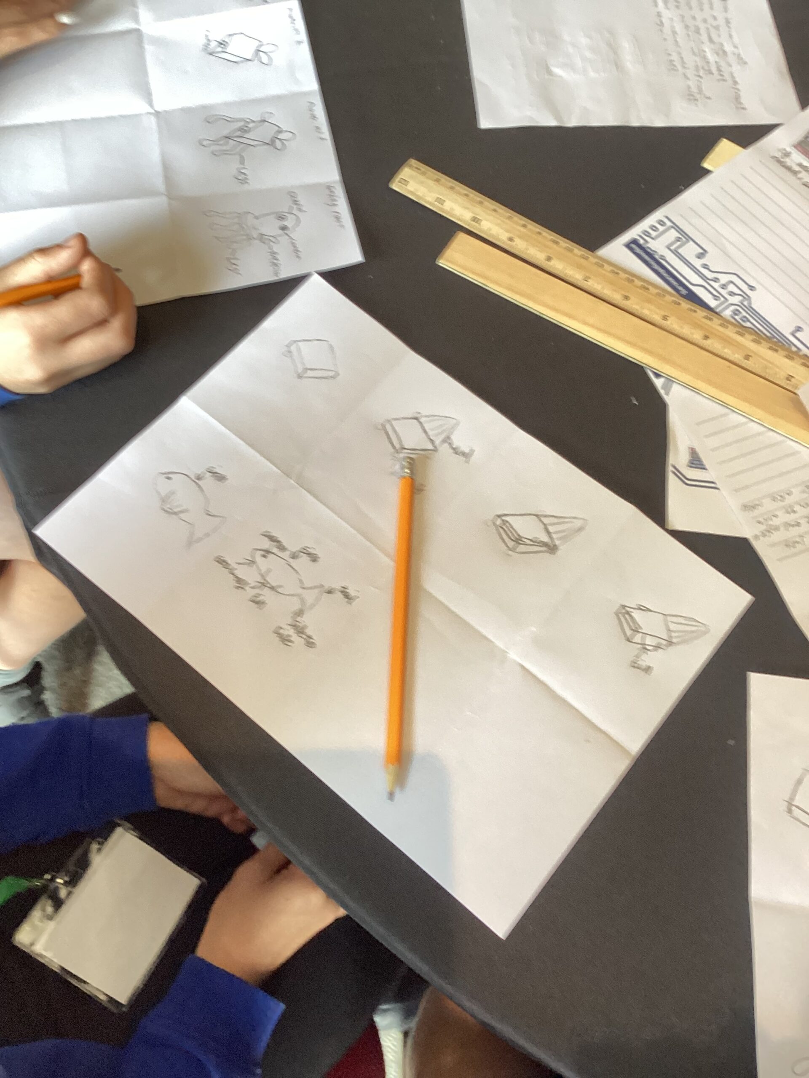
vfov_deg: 58.4
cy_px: 539
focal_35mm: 31
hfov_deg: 45.4
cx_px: 404
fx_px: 966
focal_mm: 3.3
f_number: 2.4
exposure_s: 1/50
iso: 80
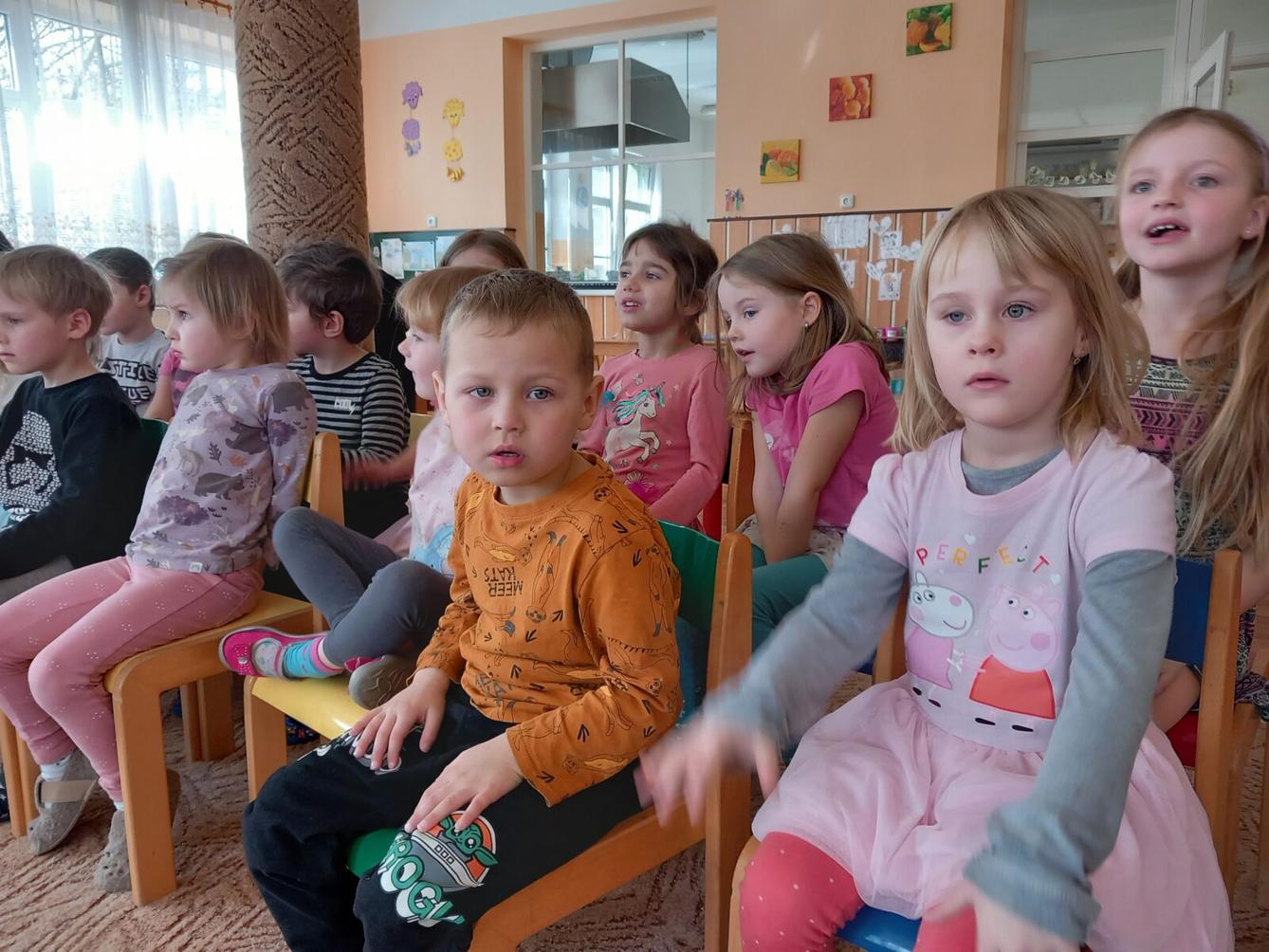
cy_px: 476
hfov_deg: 65.3
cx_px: 634
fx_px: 990
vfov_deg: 51.4
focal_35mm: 27
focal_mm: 4
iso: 80
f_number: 1.8
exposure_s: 1/50
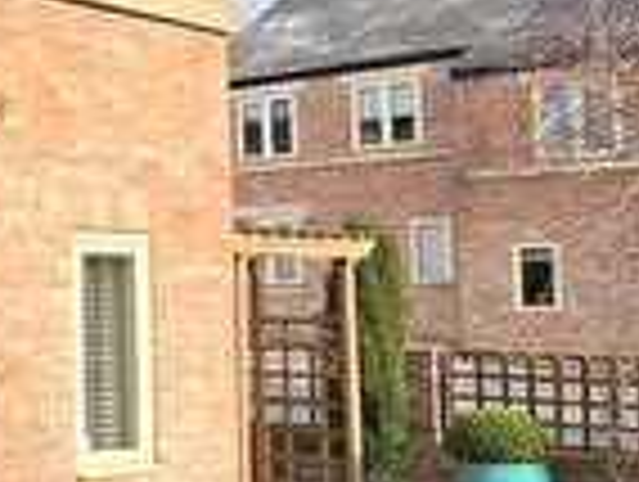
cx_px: -436
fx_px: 1183
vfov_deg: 23.0
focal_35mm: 64
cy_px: 241
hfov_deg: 22.0
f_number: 2.2
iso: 50
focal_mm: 2.2
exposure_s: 1/829
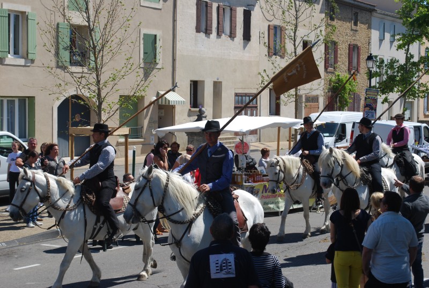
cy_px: 144
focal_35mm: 68
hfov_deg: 29.8
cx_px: 214
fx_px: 806
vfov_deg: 20.3
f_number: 8
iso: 100
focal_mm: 45
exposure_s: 1/250
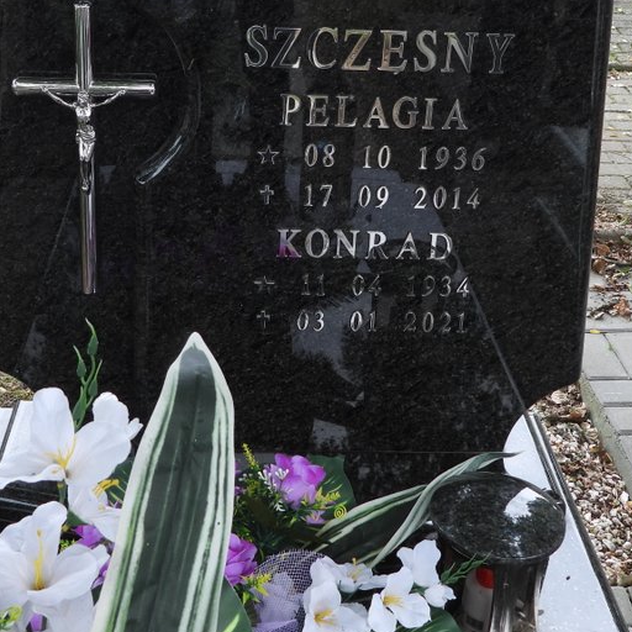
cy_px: 205
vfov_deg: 31.9
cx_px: 274
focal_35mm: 53
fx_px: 1095
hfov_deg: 32.2
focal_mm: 5.4
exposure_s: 1/100
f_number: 3.2
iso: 100
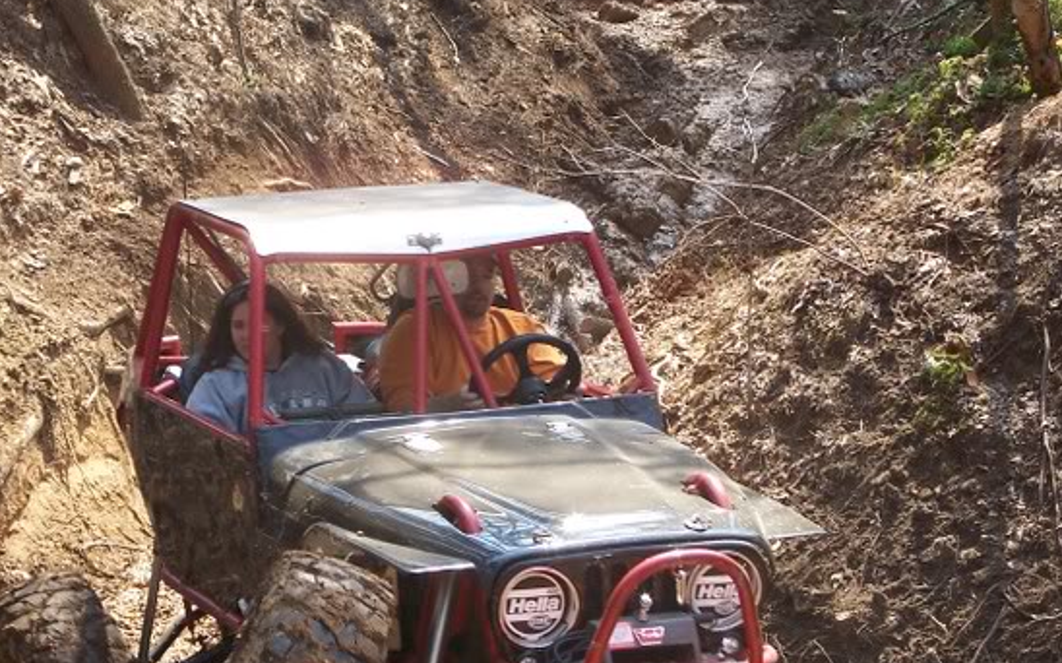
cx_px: 459
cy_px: 426
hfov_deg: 16.4
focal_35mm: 127
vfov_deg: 10.3
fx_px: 3674
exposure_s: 1/100
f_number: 3.6
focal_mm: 17.3
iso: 64
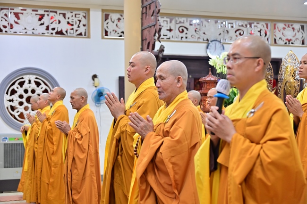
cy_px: 102
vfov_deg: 23.4
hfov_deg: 34.5
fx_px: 494
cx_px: 154
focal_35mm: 58
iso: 1600
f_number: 4
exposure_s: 1/60
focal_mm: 58
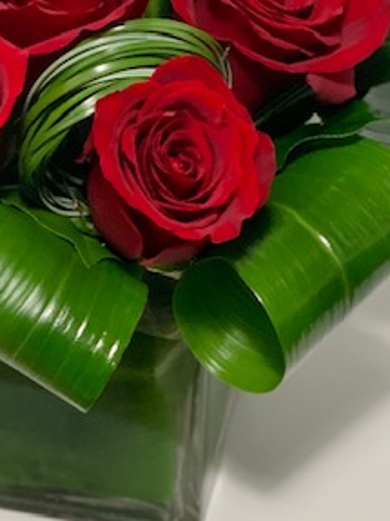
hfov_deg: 12.7
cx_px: 71
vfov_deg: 16.8
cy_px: 62
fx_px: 1744
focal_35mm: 116
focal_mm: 6
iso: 100
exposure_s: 1/60
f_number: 2.4
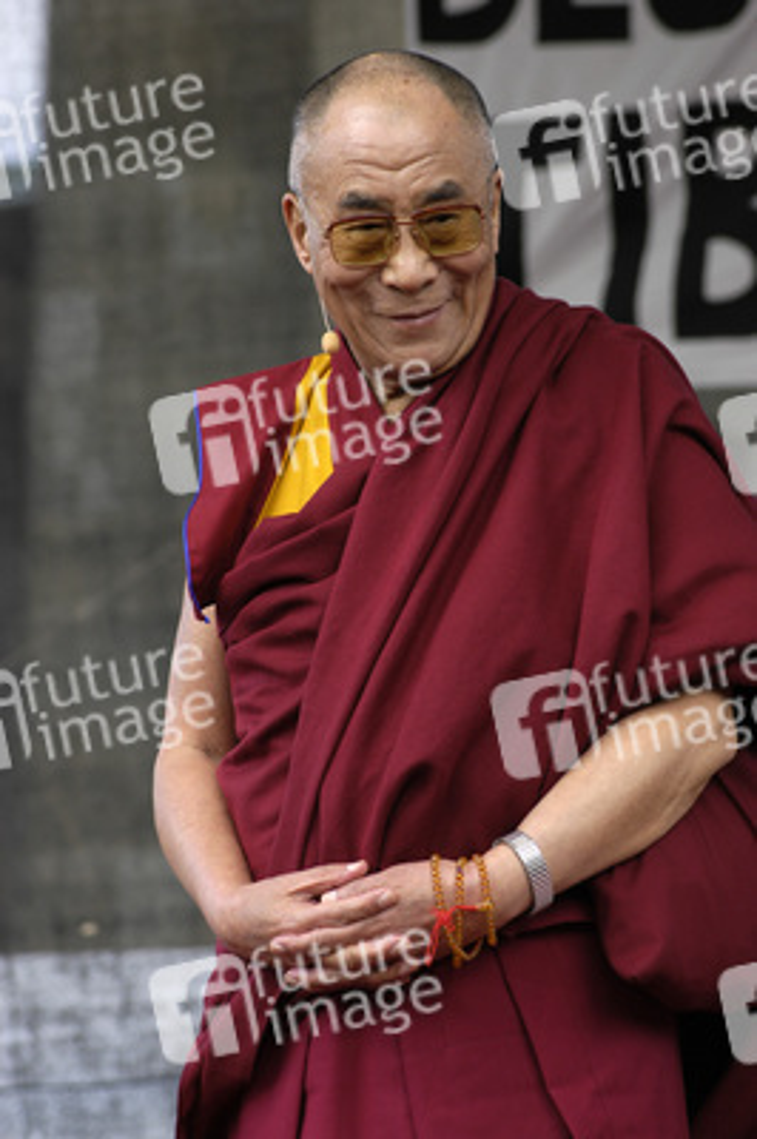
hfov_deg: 6.8
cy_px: 570
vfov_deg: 10.2
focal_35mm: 202
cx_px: 378
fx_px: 6398
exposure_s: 1/100
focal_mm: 135
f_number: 6.3
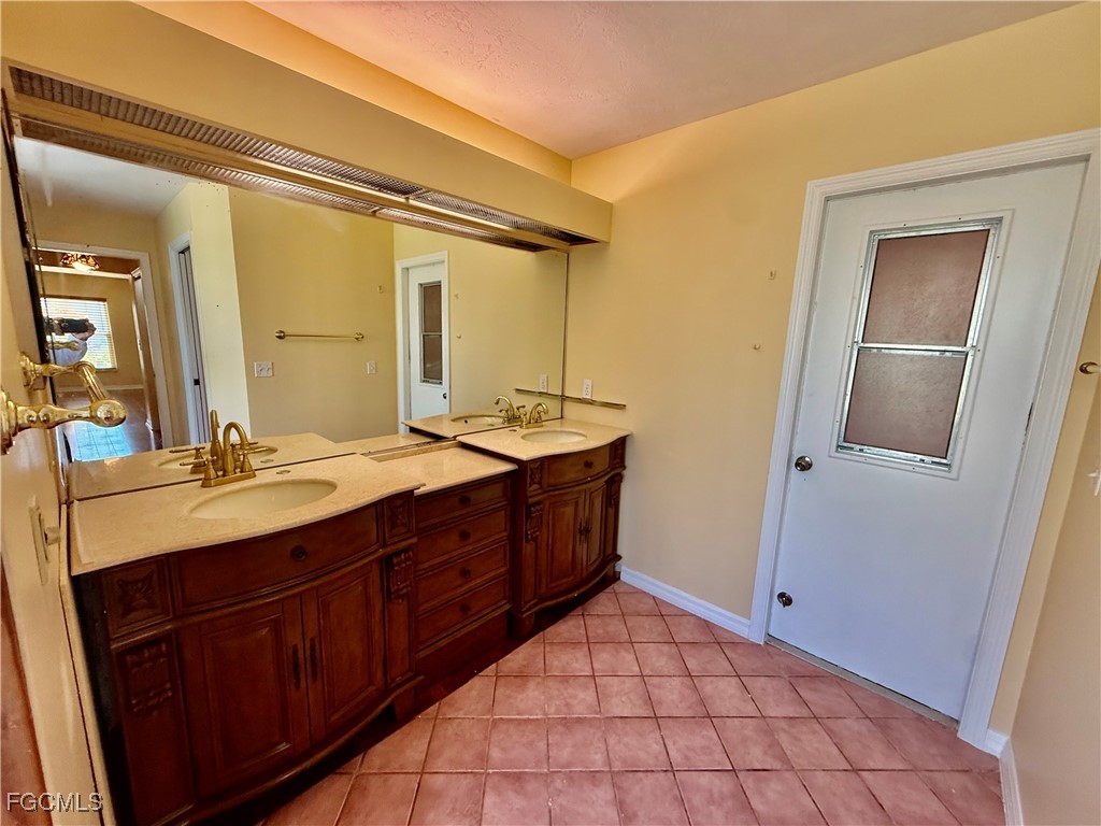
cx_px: 550
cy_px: 413
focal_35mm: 14
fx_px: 445
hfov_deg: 102.1
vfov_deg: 85.7
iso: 320
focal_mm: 2.22
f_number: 2.2
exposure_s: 1/120
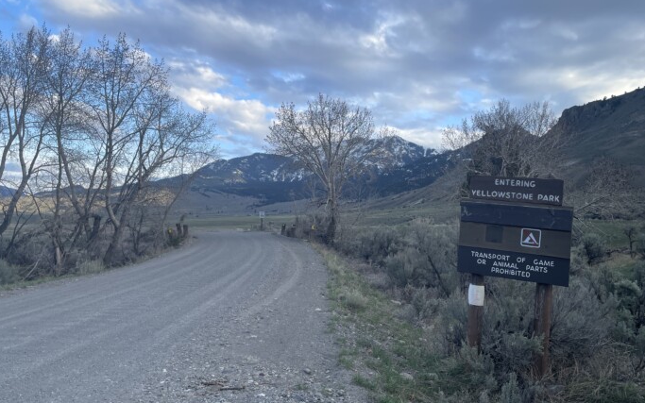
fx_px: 545
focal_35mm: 31
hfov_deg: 61.2
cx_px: 327
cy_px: 177
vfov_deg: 40.5
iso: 32
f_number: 1.6
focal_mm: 4.2
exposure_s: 1/868
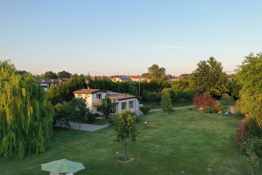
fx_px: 204
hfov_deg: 65.5
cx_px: 131
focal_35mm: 28
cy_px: 88
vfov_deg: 46.4
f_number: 4.5
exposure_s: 1/200
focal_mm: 10.26
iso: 100
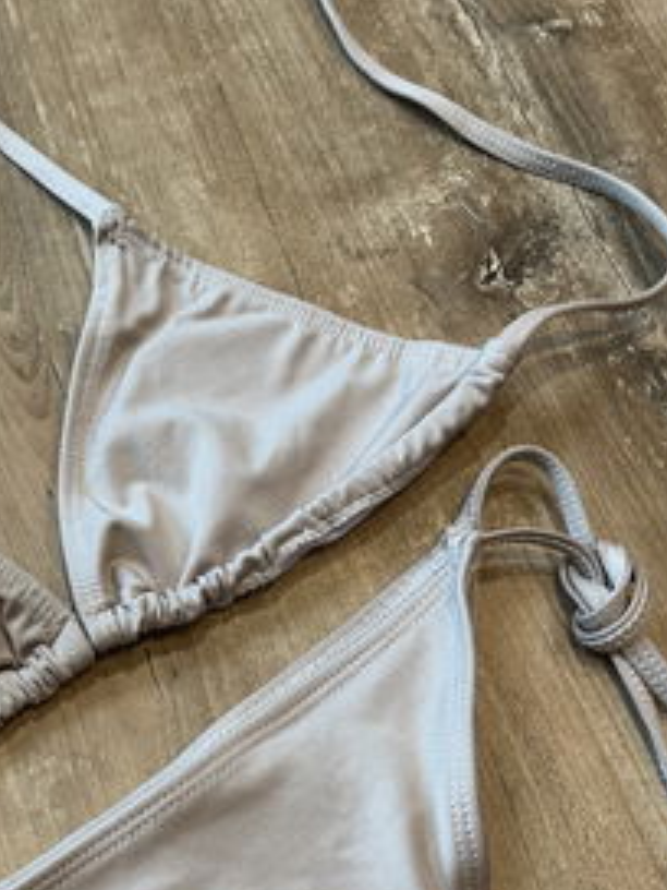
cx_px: 111
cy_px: 581
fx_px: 1310
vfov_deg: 37.2
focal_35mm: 51
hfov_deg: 27.8
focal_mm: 5.1
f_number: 1.6
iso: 40
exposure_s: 1/100
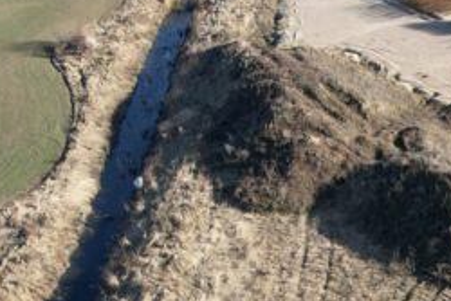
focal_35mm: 90
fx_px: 1128
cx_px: 503
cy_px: 315
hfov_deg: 21.4
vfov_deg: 14.9
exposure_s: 1/725
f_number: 2.8
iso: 100
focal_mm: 8.38
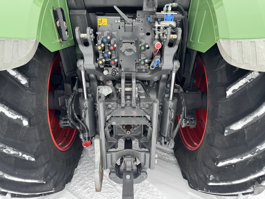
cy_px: 100
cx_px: 132
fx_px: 184
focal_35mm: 24
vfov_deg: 56.8
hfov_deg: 71.6
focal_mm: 6.76
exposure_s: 1/562
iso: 80
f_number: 1.78
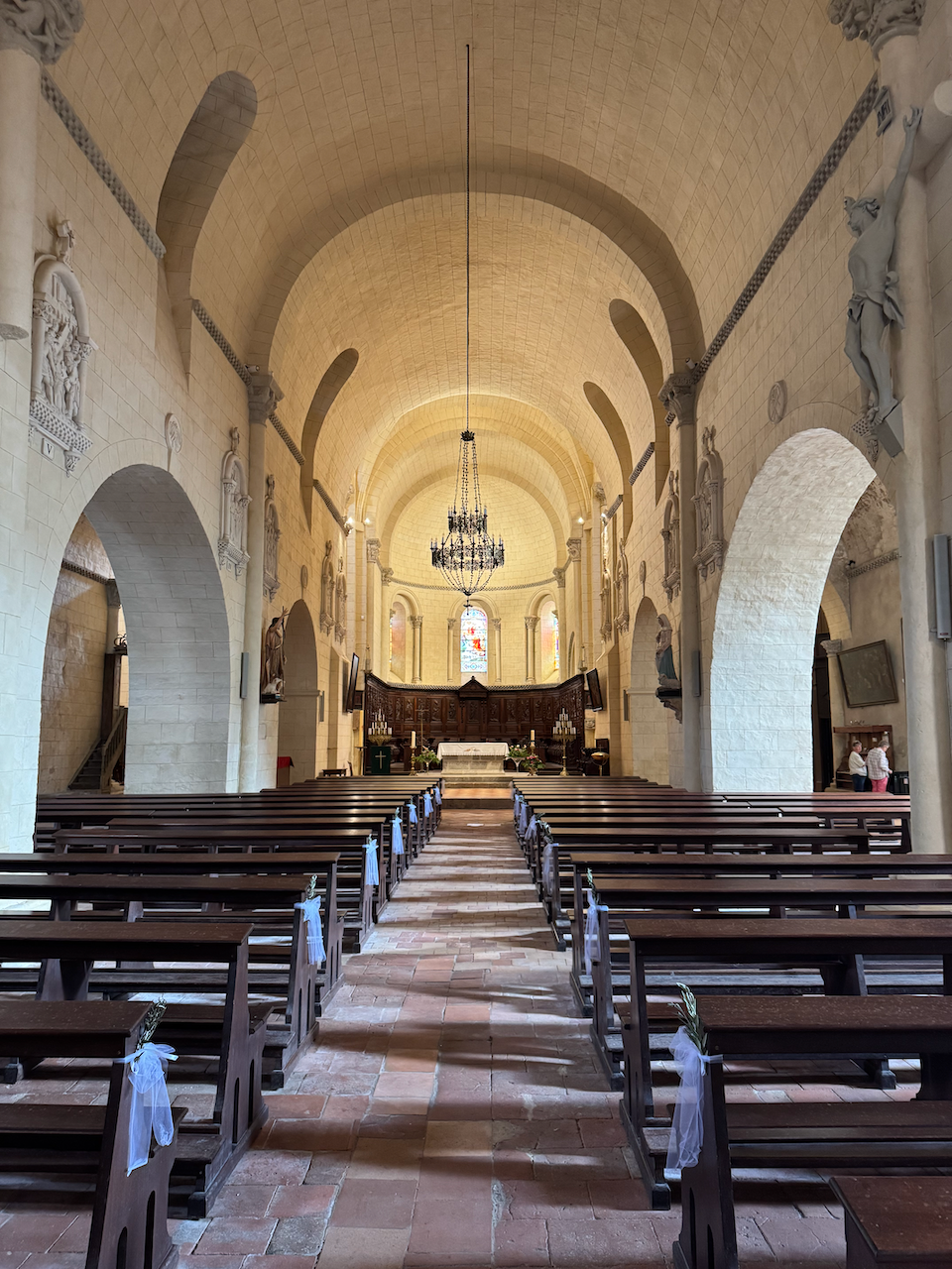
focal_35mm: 24
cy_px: 634
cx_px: 476
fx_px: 880
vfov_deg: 71.6
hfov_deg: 56.8
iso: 500
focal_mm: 6.76
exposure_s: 1/50
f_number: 1.78
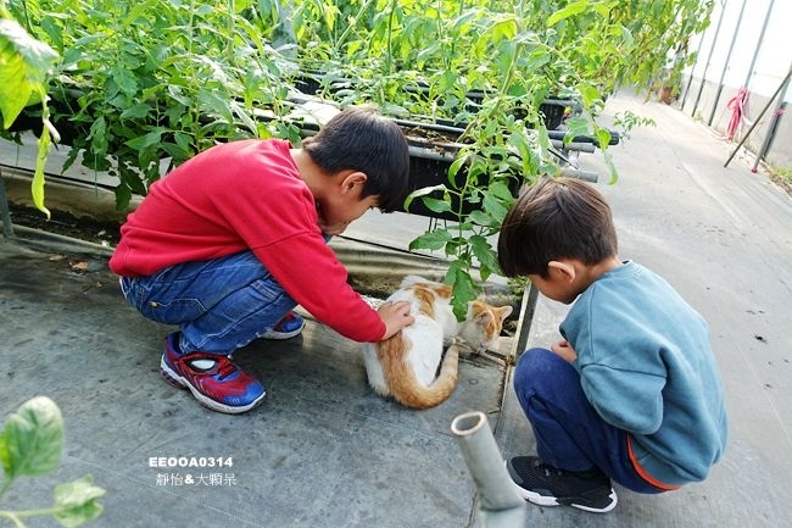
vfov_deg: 53.1
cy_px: 264
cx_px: 396
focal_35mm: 24
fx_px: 528
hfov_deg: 73.8
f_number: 2.8
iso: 125
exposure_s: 1/80
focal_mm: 8.8
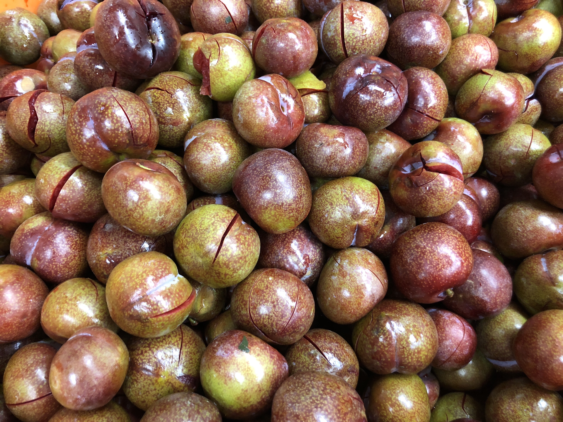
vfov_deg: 49.7
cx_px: 282
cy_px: 211
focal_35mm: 28
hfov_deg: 63.4
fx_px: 455
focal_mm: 3.99
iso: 100
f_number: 1.8
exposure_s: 1/9
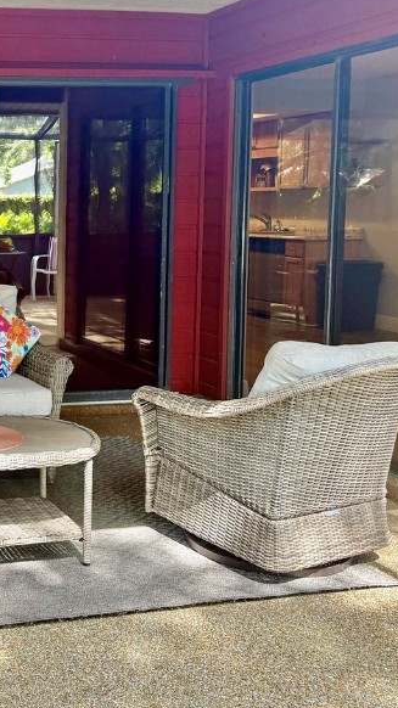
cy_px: 283
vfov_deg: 44.4
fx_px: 864
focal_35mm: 46
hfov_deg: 23.3
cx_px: -105
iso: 125
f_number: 1.78
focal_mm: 6.76
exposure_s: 1/141
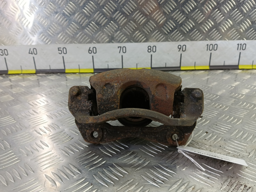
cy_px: 96
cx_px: 128
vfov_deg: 51.4
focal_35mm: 27
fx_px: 200
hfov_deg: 65.3
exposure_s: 1/50
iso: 168
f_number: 1.6
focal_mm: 4.11
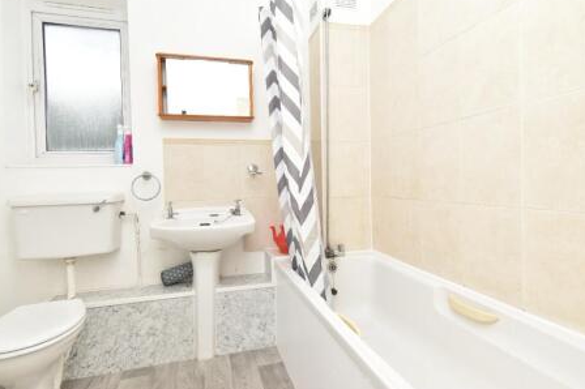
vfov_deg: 68.7
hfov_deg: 91.5
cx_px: 285
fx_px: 285
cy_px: 187
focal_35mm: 18
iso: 500
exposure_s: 1/200
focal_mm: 11
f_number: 10
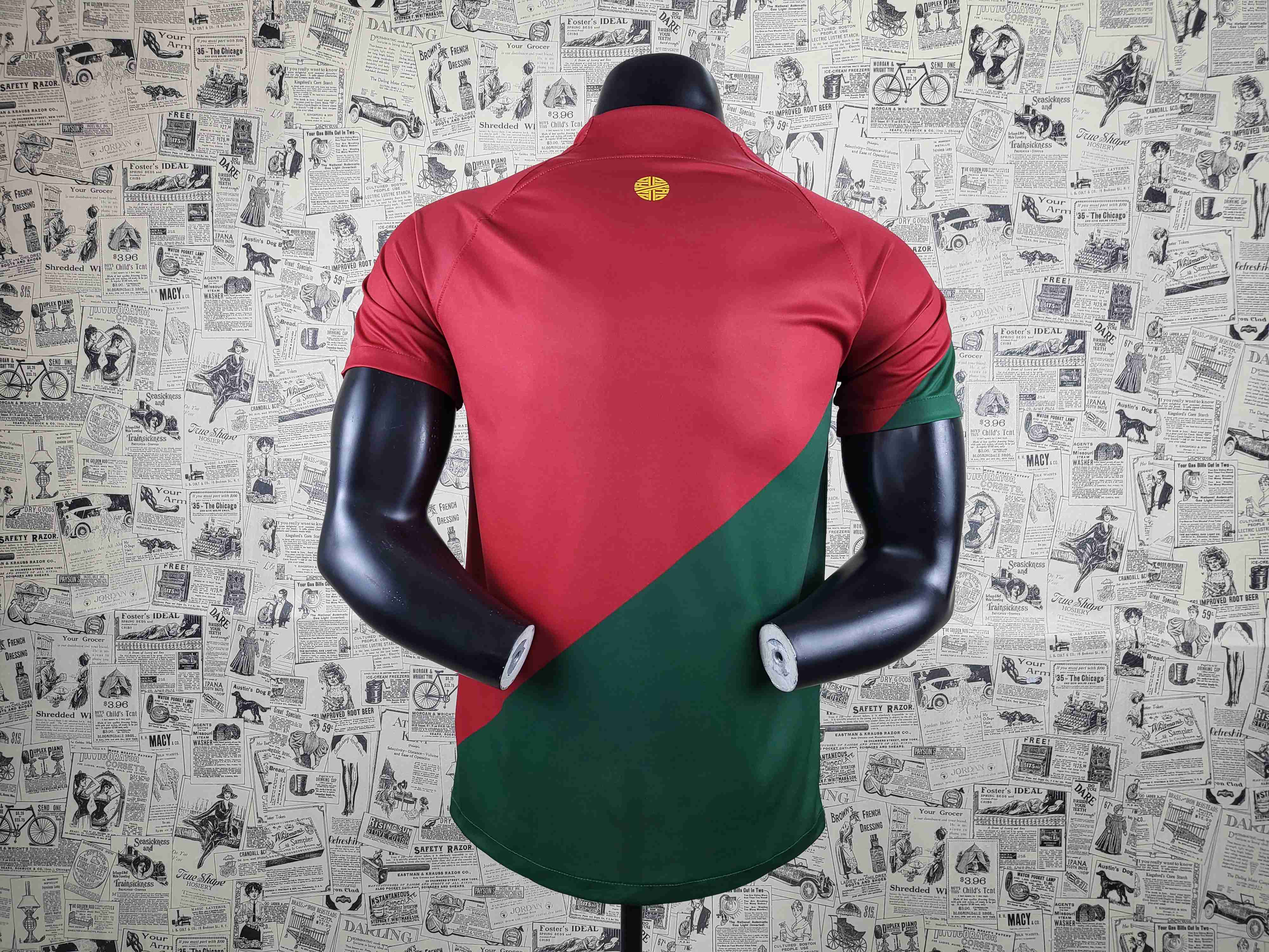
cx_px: 634
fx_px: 953
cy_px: 476
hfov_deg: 67.3
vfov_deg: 53.1
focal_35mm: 26
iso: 125
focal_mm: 4.25
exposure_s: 1/100
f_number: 1.8
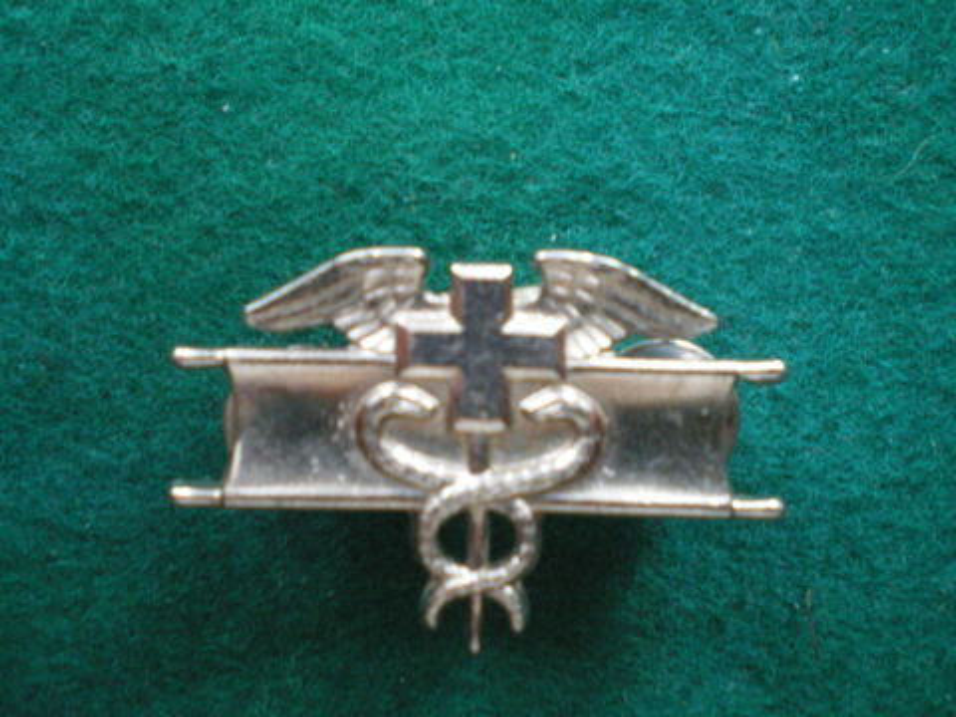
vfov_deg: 37.7
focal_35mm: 38
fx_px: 1049
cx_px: 478
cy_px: 358
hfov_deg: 49.0
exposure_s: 1/20
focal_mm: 6.3
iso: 400
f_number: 3.1
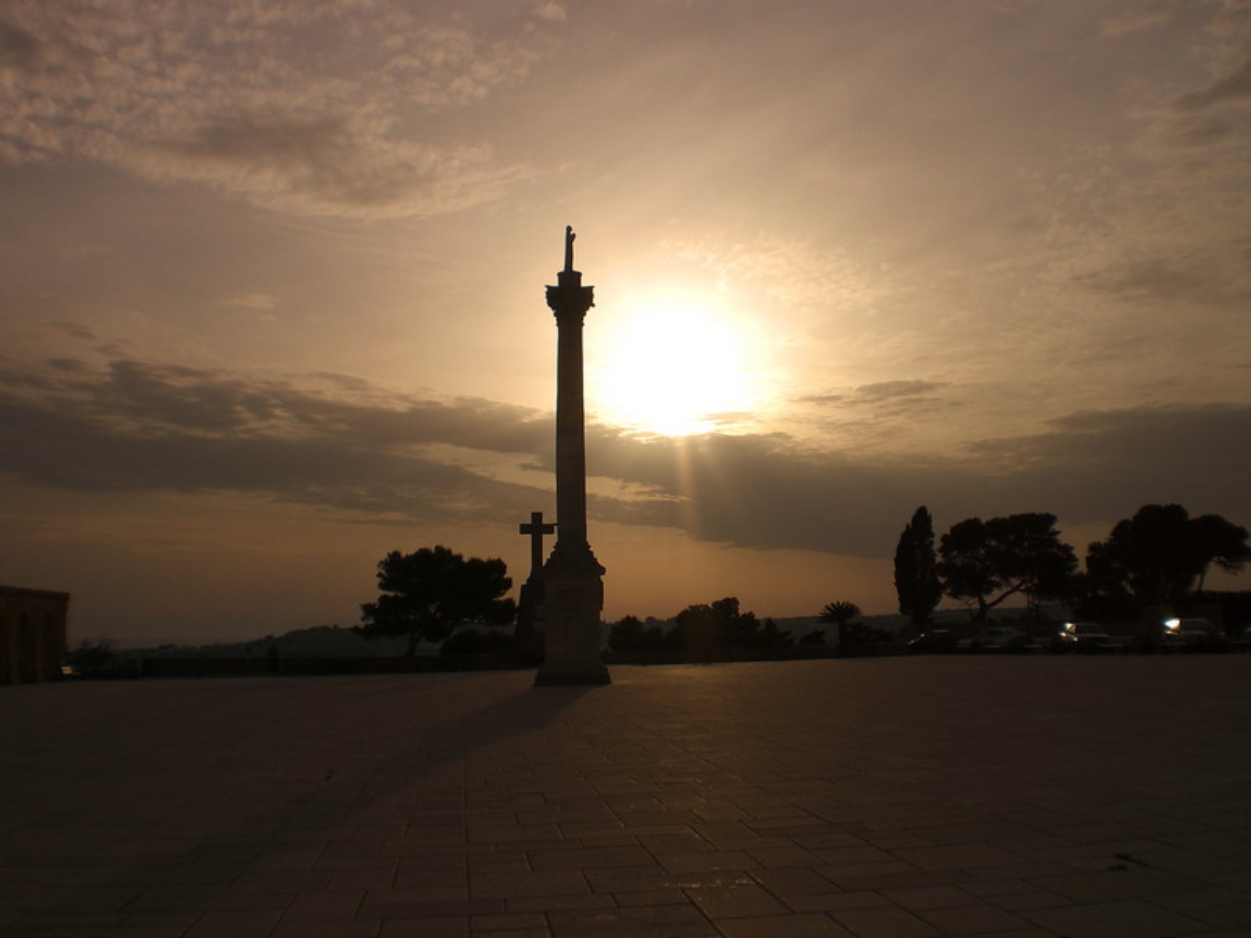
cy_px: 469
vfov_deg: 39.7
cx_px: 626
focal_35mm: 36
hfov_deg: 51.4
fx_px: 1301
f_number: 4.4
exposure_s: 1/2000
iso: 50
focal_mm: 6.3
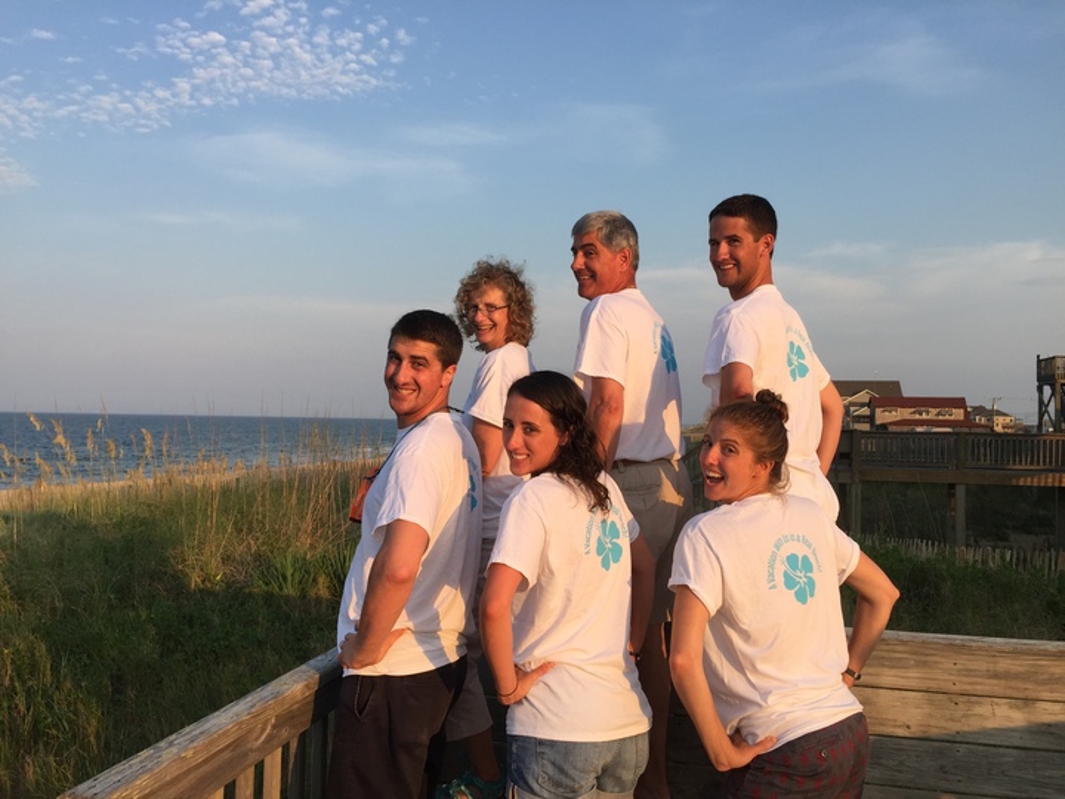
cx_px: 532
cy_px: 400
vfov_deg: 48.2
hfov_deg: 61.7
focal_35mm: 29
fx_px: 892
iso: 32
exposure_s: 1/898
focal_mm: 4.15
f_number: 2.2
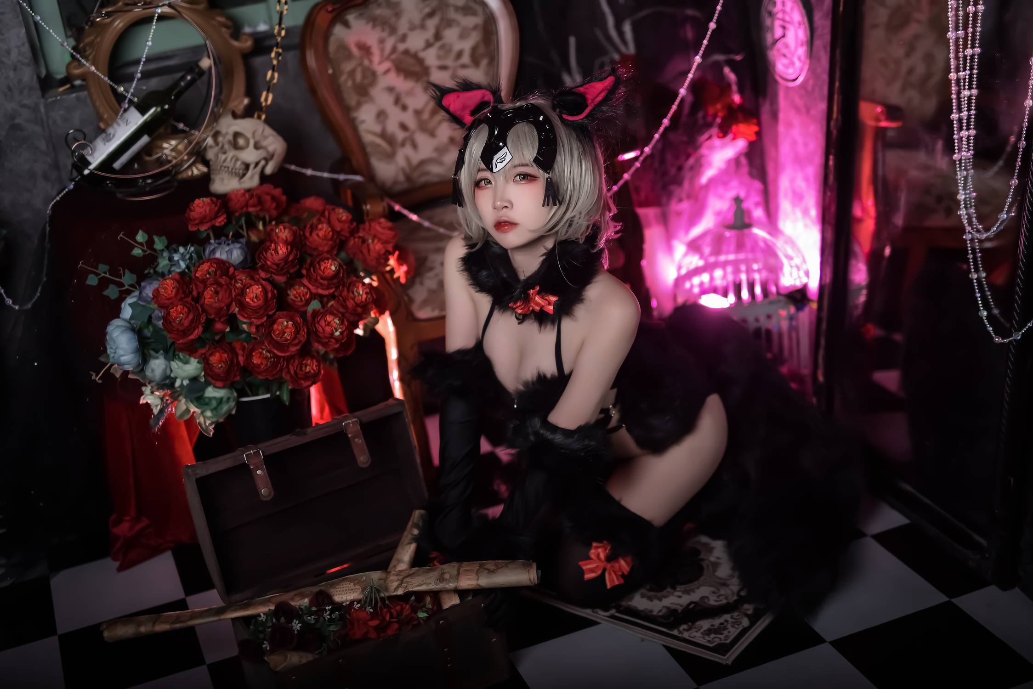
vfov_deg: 27.0
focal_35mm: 50
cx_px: 516
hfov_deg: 39.6
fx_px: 1435
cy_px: 344
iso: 64
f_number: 1.4
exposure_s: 1/250
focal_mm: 50
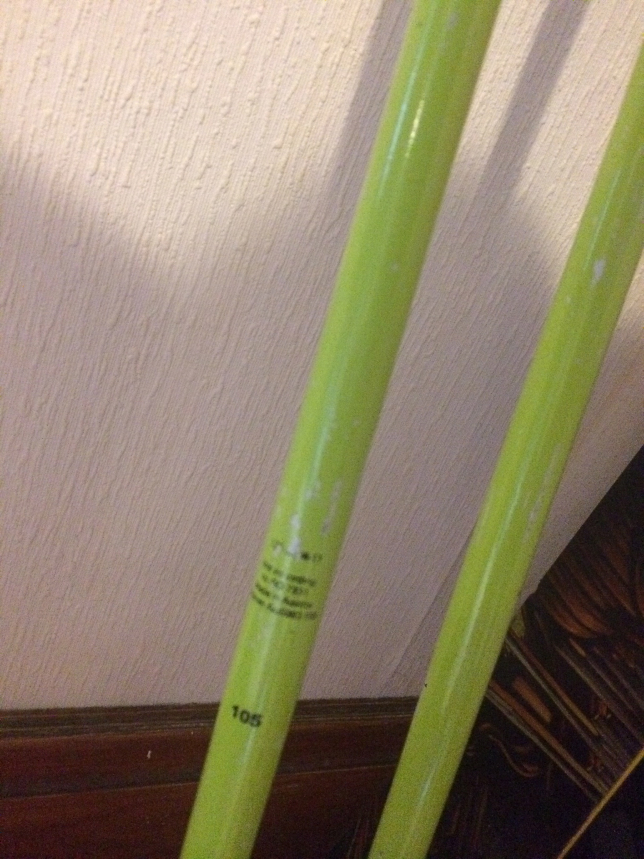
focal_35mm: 30
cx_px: 322
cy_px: 430
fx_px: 744
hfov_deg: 46.8
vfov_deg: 60.0
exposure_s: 1/15
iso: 1000
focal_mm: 4.12
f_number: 2.2
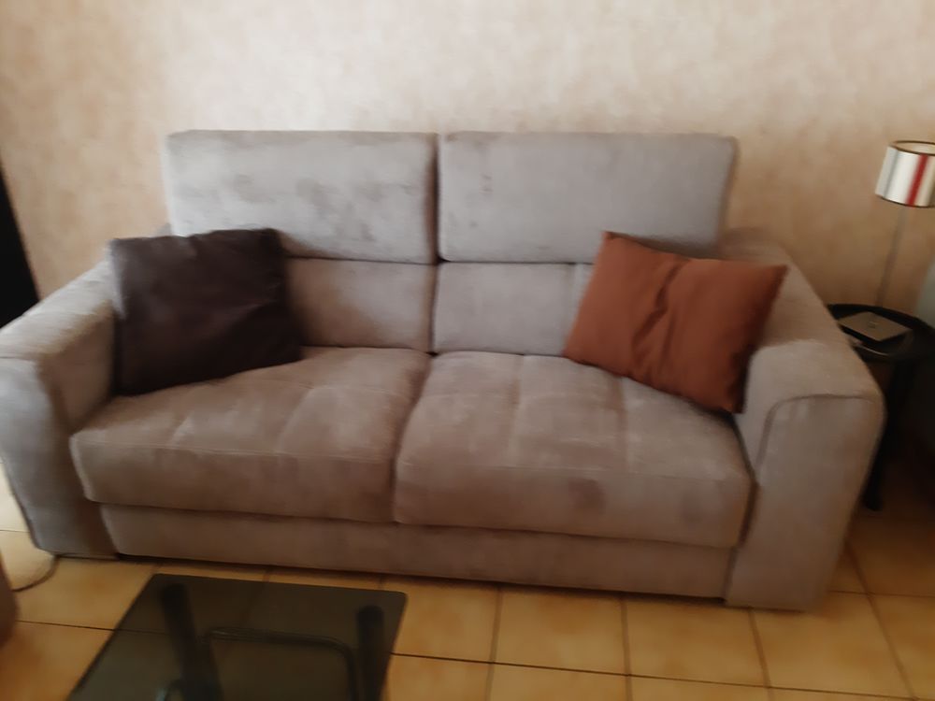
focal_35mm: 27
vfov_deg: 51.4
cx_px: 468
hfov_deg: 65.3
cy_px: 350
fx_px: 729
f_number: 1.7
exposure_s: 1/50
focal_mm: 3.93
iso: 250
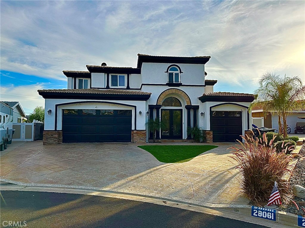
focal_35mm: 24
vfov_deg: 56.8
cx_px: 152
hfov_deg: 71.6
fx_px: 211
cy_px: 114
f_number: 1.78
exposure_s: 1/5525
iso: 80
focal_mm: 6.86
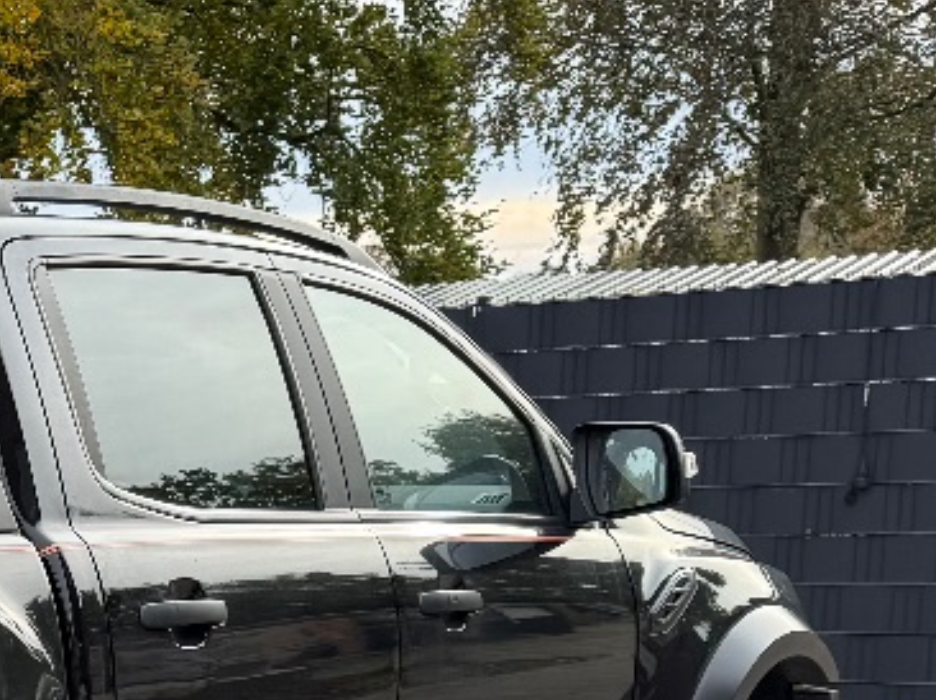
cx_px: -353
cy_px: 1012
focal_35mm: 84
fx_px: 2270
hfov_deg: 20.8
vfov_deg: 16.2
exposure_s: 1/671
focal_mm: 6.76
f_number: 1.78
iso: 80
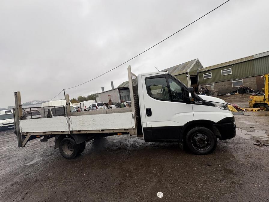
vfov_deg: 85.7
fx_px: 109
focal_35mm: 14
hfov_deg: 102.1
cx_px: 134
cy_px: 101
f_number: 2.2
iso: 40
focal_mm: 2.22
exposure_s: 1/289
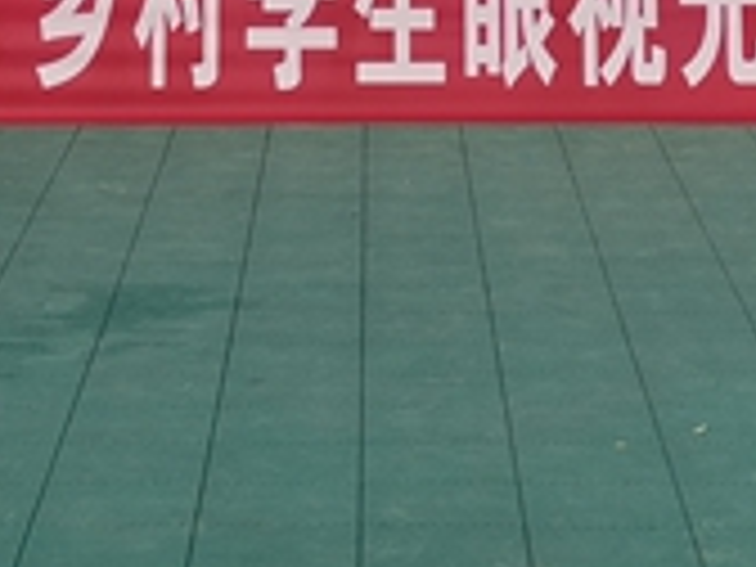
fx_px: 3320
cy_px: -428
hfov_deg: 13.0
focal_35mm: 152
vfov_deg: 9.3
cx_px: 356
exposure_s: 1/1645
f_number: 1.8
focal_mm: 4.75
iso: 50
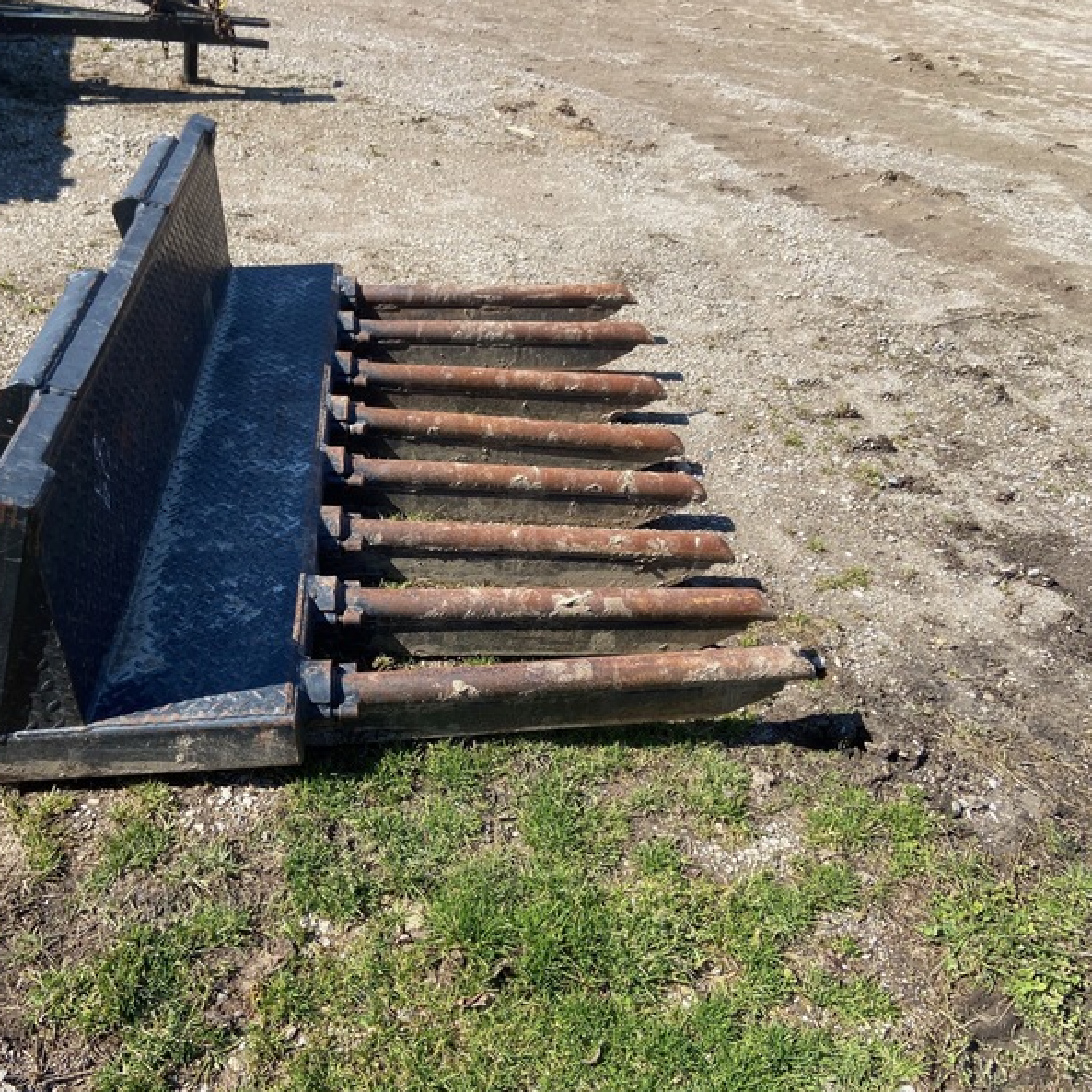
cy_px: 549
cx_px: 418
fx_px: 1106
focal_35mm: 31
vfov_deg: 52.5
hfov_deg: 52.0
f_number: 1.8
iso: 32
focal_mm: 4.25
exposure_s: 1/1701
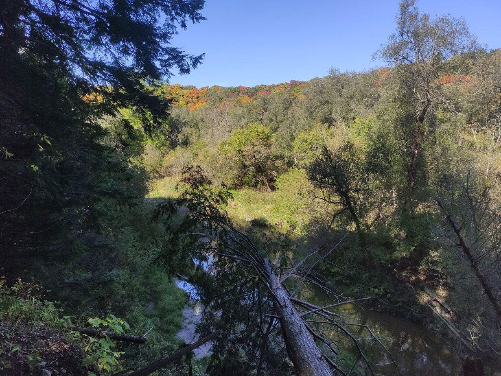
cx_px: 247
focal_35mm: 26
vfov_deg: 53.1
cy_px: 186
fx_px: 376
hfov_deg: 67.3
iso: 100
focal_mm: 5.43
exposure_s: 1/1003
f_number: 1.89
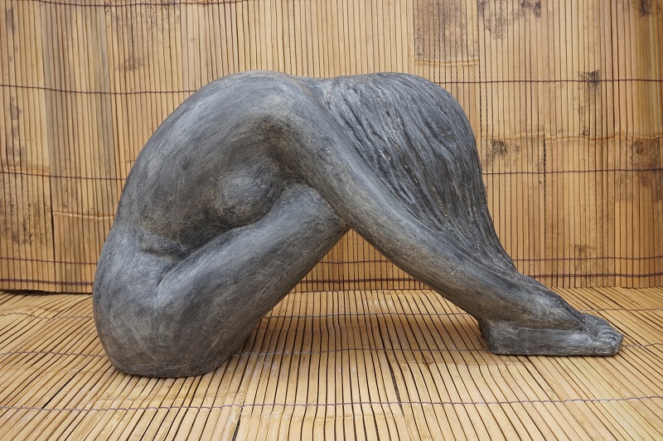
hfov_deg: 55.1
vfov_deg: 38.3
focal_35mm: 34
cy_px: 220
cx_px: 332
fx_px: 635
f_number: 5.6
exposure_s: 1/200
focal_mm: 23
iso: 100
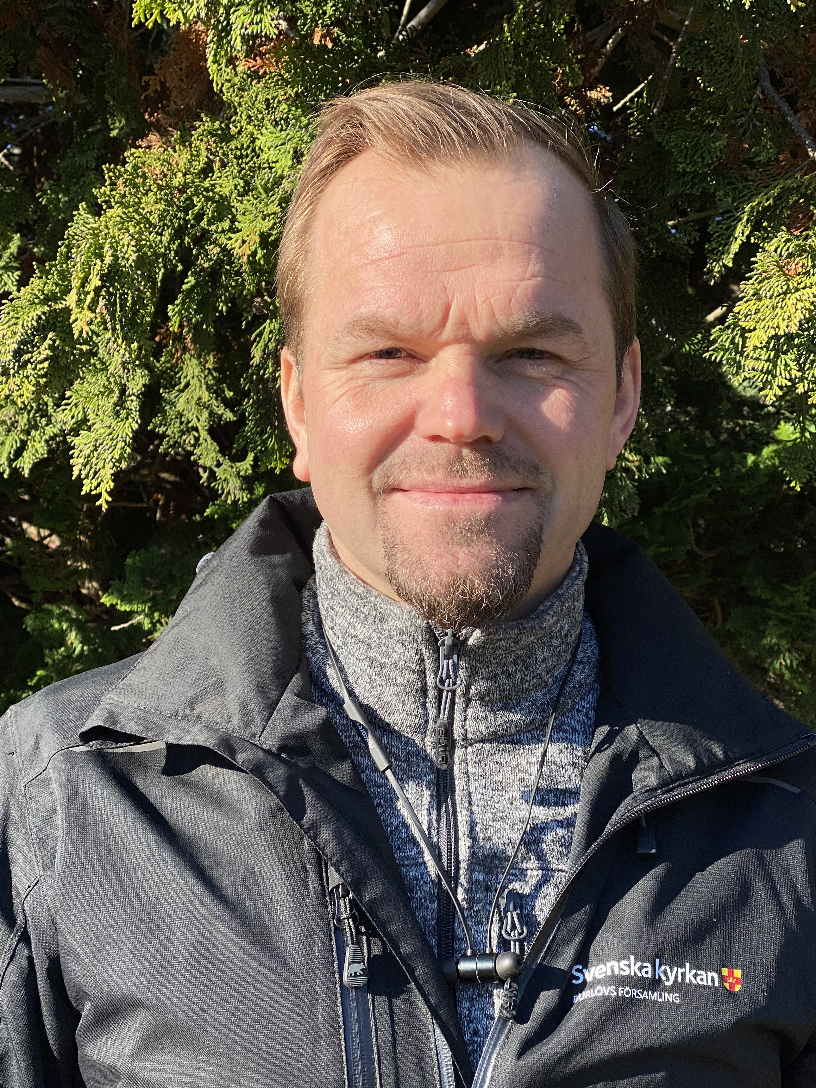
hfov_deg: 24.0
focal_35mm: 61
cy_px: 593
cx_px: 436
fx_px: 1917
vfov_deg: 31.7
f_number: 2
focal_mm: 6
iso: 20
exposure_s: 1/1020
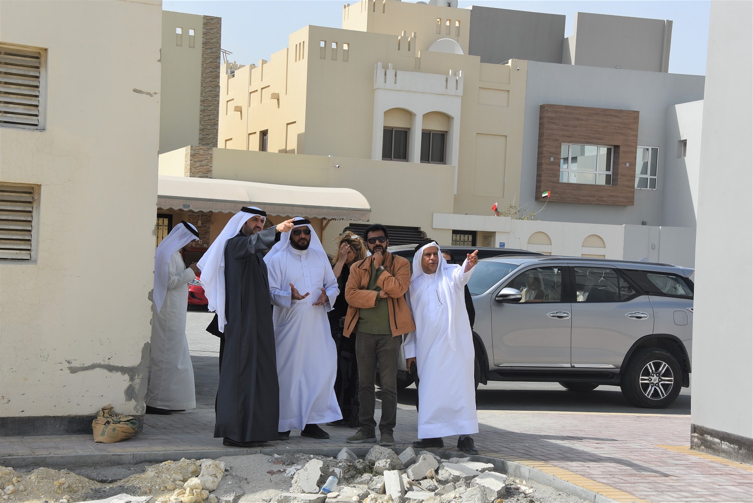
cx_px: 376
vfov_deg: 21.9
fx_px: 1297
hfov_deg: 32.4
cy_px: 252
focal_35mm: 62
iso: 200
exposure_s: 1/400
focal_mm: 62
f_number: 10
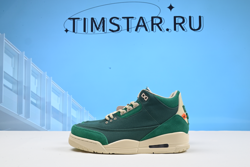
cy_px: 84
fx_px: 278
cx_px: 125
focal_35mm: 40
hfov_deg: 48.4
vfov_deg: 33.4
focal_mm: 40
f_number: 16
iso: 100
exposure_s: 1/2.5
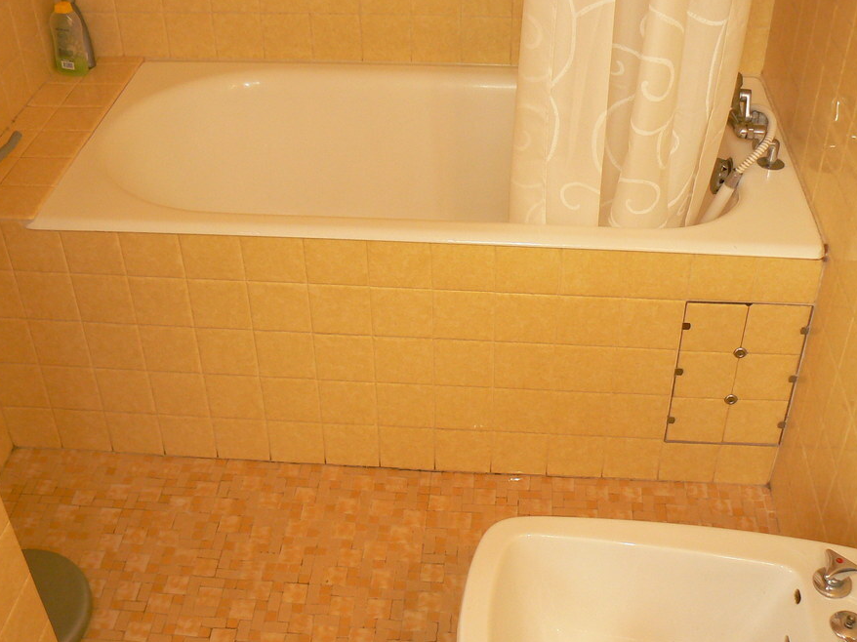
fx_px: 1040
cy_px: 340
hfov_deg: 44.8
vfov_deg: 34.3
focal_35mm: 42
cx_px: 440
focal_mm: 6
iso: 200
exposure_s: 1/30
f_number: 2.8
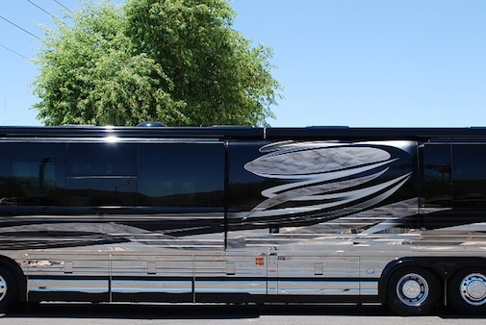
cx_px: 261
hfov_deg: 35.0
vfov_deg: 23.8
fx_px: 770
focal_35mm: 57
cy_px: 190
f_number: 6.3
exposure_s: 1/160
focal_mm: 24
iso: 100
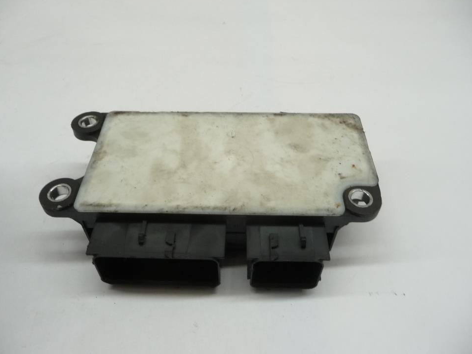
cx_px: 228
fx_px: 409
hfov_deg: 59.9
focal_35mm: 30
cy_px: 184
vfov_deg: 46.8
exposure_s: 1/30
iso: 160
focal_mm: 4.7
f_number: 3.3
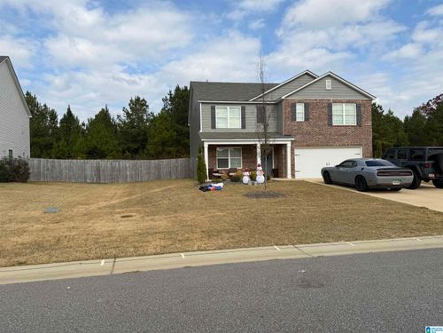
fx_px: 307
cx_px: 222
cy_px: 166
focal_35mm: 24
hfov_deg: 71.6
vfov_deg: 56.8
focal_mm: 6.76
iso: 80
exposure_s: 1/4405
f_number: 1.78
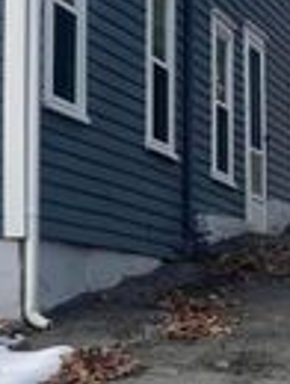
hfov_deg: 9.7
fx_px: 1481
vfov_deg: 14.8
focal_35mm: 133
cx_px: -432
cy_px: 191
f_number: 1.6
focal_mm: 4.2
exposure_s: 1/1473
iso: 32
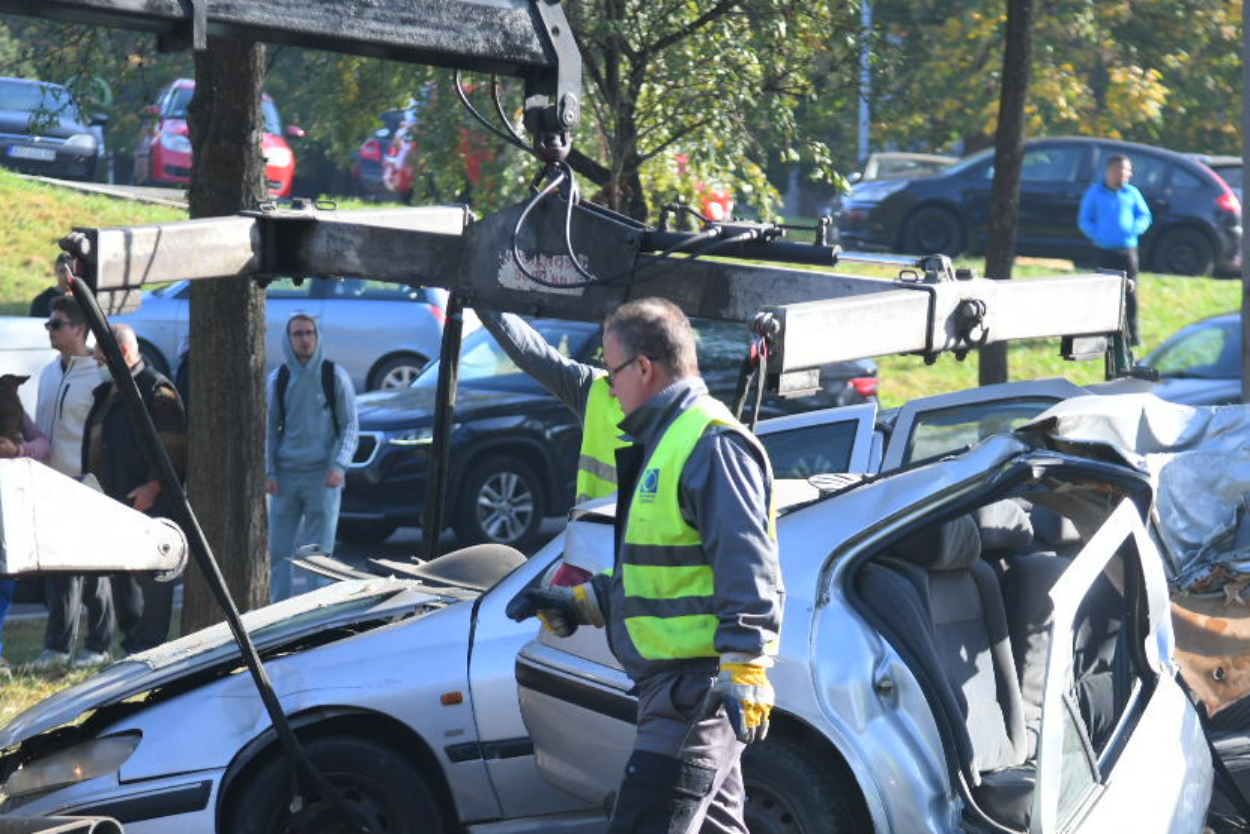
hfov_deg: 11.1
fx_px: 6424
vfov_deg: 7.4
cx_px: 652
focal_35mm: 185
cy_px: 591
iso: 400
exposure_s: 1/800
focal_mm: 95
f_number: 4
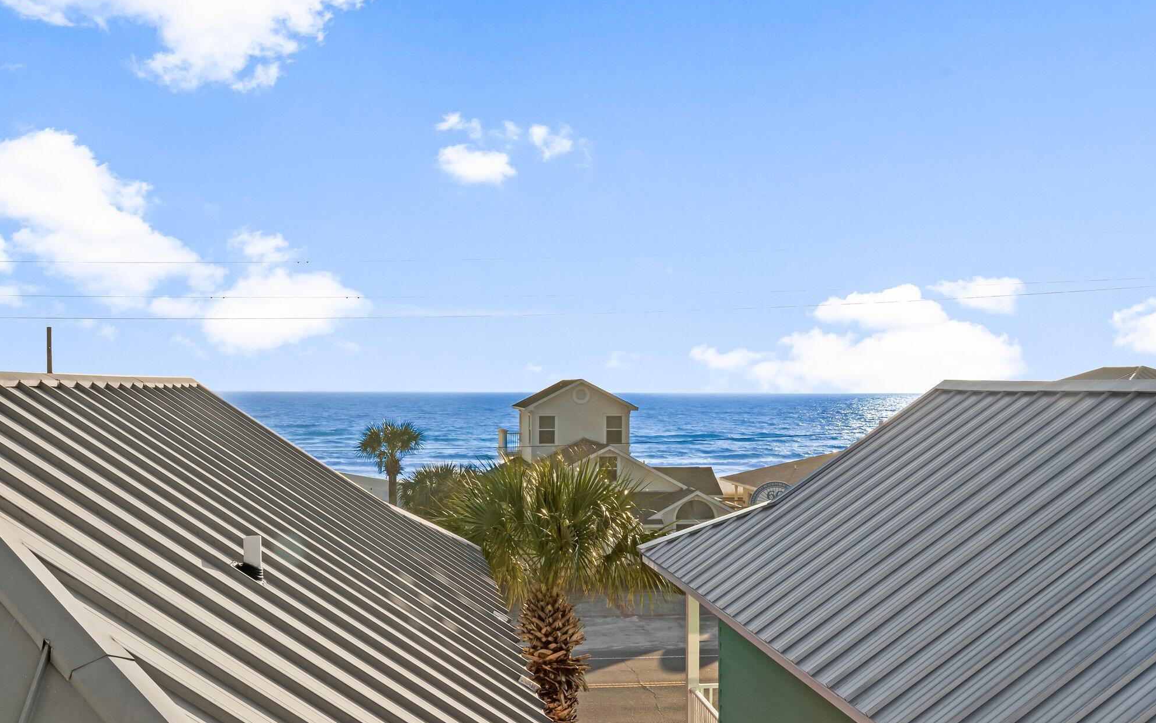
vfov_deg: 33.6
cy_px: 394
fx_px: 1197
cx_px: 579
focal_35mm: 38
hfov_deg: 51.5
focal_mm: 24
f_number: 22
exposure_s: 1/160
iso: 400
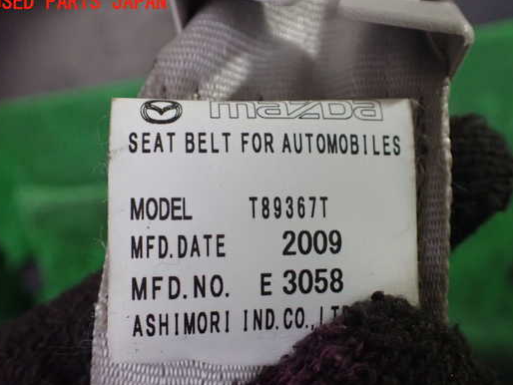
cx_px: 284
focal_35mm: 35
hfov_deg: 52.5
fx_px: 519
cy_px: 214
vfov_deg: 40.7
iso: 800
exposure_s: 1/100
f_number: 2.3
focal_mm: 5.4
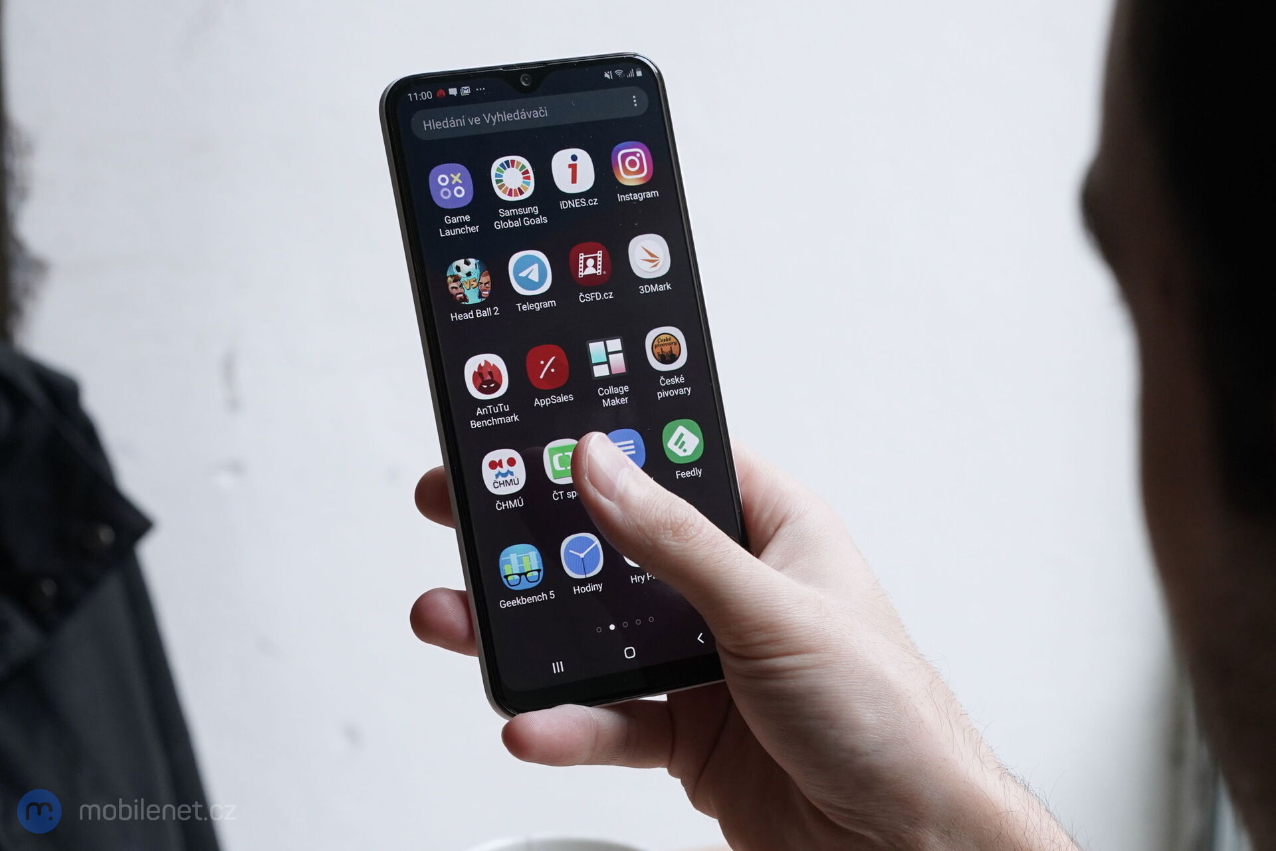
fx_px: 1949
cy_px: 426
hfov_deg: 36.2
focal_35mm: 55
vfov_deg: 24.6
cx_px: 638
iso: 2000
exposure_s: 1/160
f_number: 7.1
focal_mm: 55
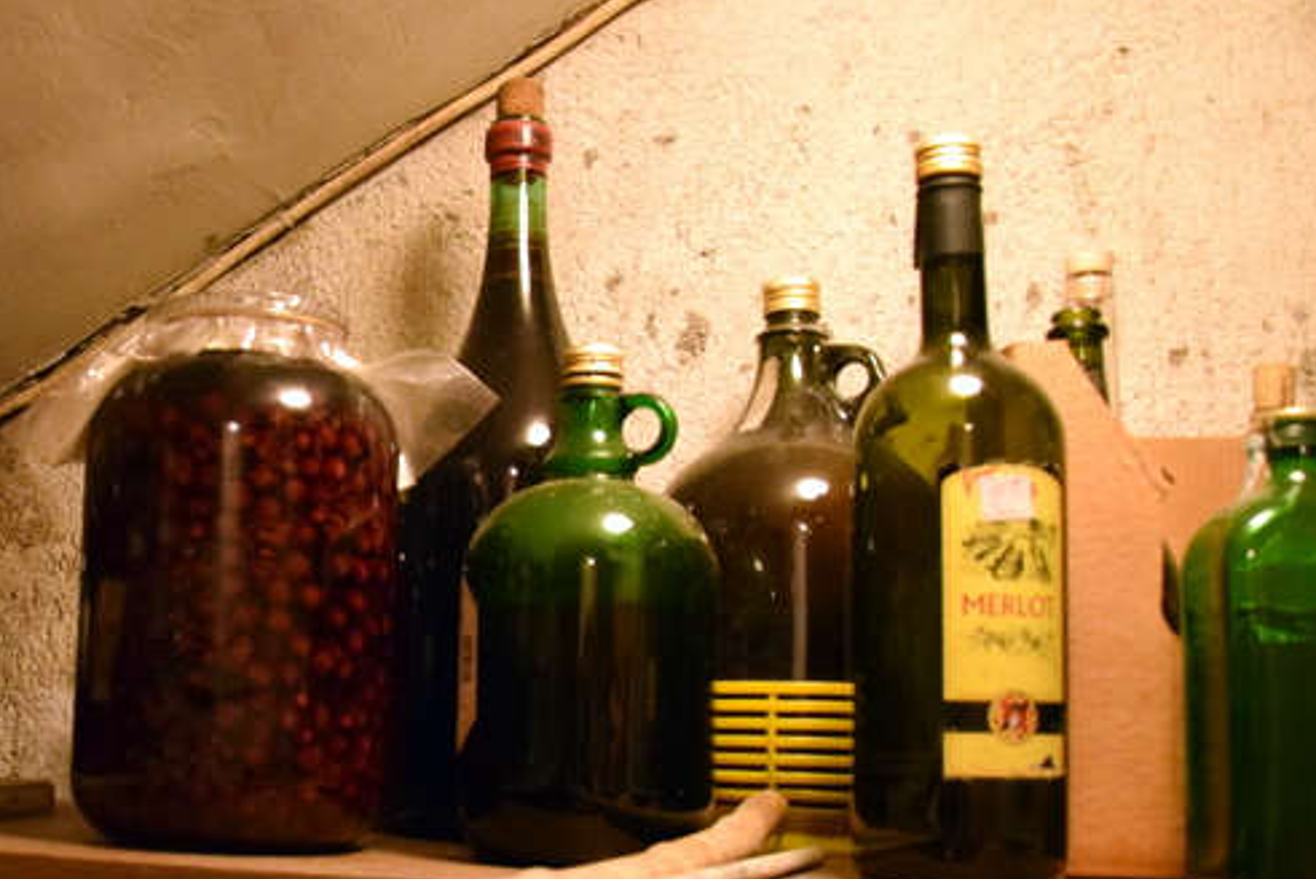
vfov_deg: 30.5
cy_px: 536
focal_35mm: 44
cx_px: 255
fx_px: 1609
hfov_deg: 42.4
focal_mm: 18
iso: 3600
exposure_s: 1/60
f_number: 3.5
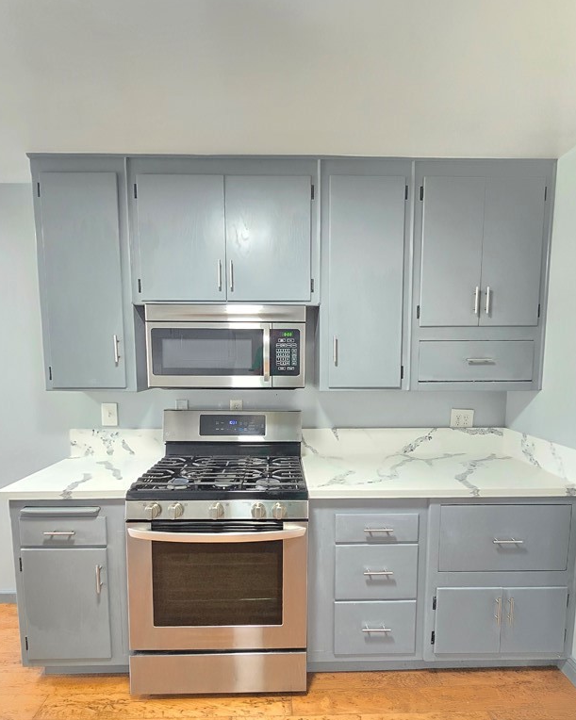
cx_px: 288
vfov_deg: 89.3
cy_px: 401
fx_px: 362
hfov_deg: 77.0
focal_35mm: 17
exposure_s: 1/60
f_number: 2.2
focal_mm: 2.2
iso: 1000
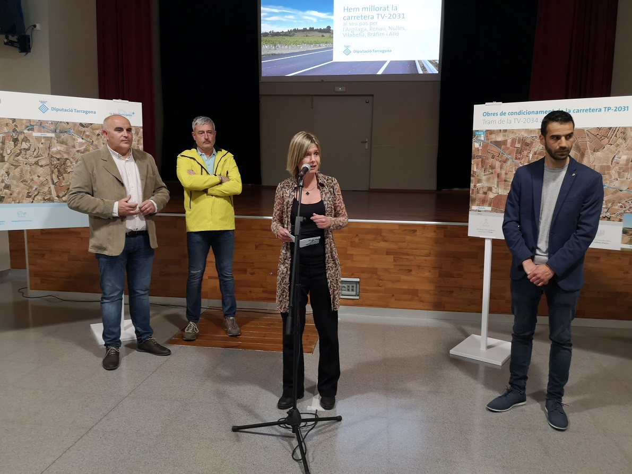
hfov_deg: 65.3
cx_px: 316
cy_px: 237
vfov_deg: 51.3
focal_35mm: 27
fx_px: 493
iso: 320
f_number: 1.8
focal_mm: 3.95
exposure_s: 1/33.3
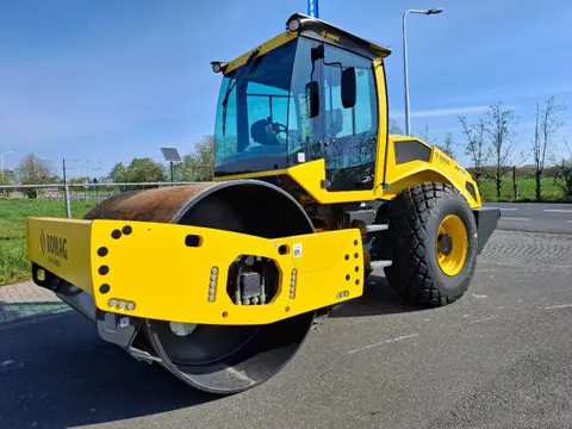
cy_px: 214
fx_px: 380
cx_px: 286
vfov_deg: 58.9
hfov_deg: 73.9
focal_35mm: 23
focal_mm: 5.54
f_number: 1.8
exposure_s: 1/2028
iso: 50
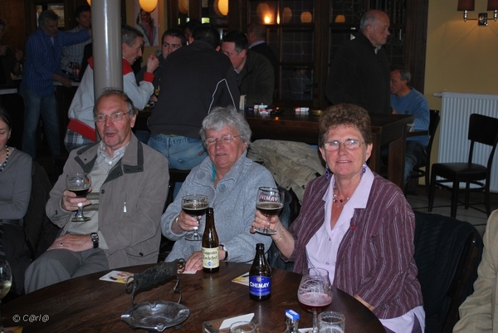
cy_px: 166
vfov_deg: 28.1
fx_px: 664
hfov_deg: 41.1
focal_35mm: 48
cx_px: 249
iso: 200
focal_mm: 32
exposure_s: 1/60
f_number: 4.8
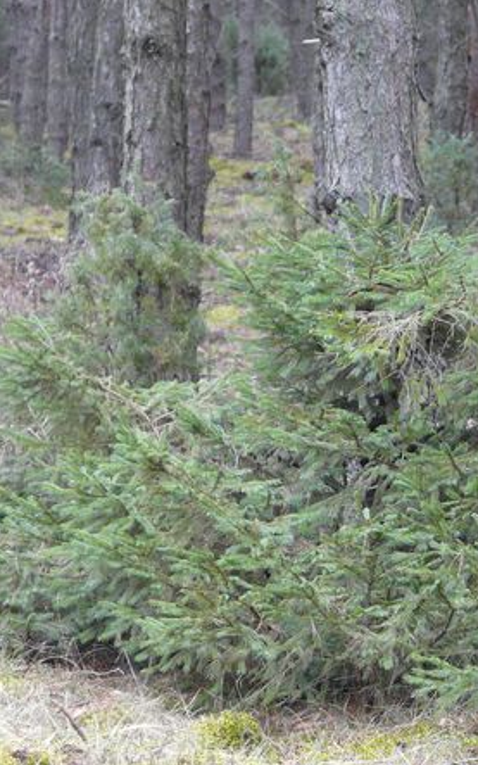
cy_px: 484
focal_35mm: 364
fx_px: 7584
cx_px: 466
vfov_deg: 5.8
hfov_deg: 3.6
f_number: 3.6
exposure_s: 1/60
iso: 200
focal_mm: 31.3
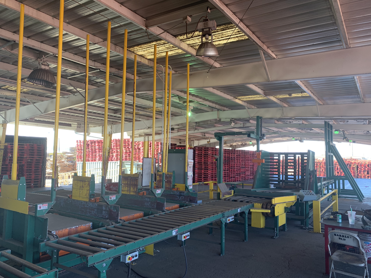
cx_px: 186
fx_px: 279
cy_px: 139
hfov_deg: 67.3
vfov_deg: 53.1
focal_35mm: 26
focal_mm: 4.25
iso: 32
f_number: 1.8
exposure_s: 1/122
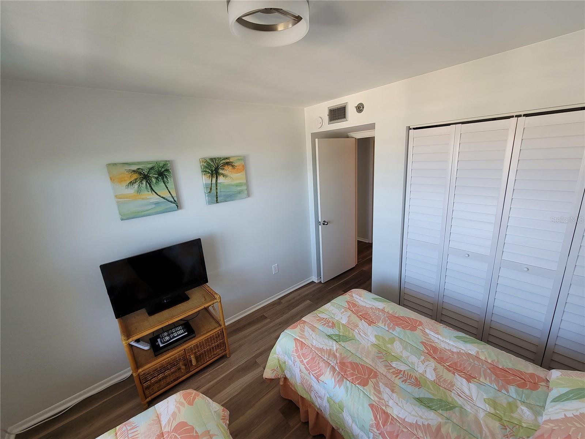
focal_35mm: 13
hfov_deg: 106.2
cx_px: 292
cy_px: 220
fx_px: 220
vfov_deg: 89.9
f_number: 2.2
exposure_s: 1/60
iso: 80
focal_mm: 2.2
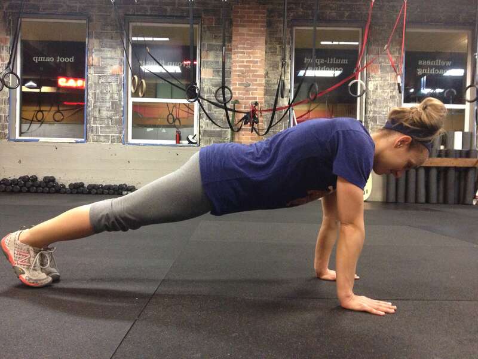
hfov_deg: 52.6
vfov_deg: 40.7
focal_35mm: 35
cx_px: 239
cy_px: 180
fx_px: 483
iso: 400
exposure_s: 1/20
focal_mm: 4.28
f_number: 2.4
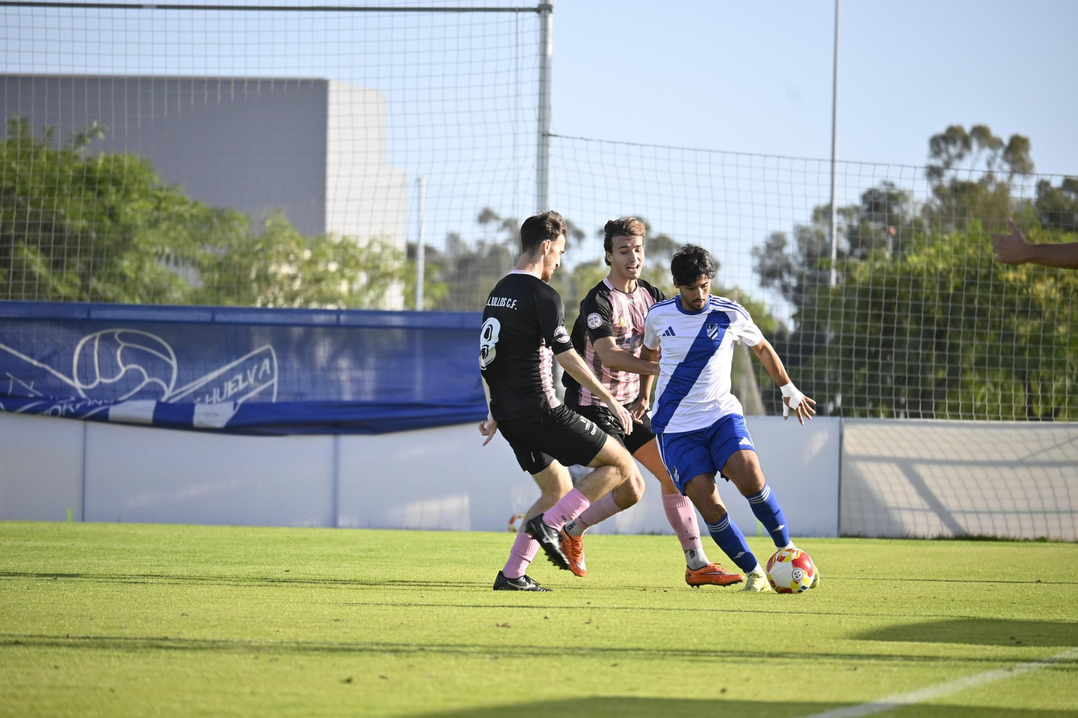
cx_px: 539
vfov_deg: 3.7
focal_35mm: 375
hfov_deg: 5.5
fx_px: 11226
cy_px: 359
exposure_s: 1/1000
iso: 400
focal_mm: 250
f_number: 6.3
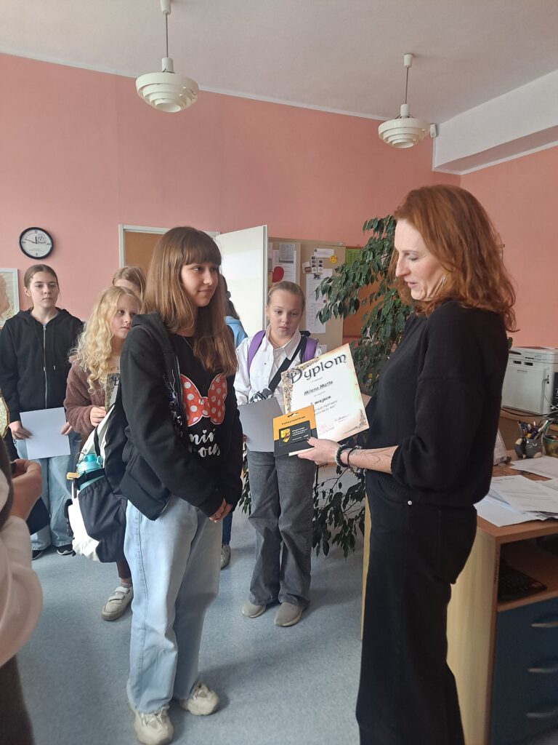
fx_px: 537
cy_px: 372
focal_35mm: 25
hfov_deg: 54.9
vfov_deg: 69.4
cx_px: 279
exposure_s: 1/50
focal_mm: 4.6
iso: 250
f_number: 2
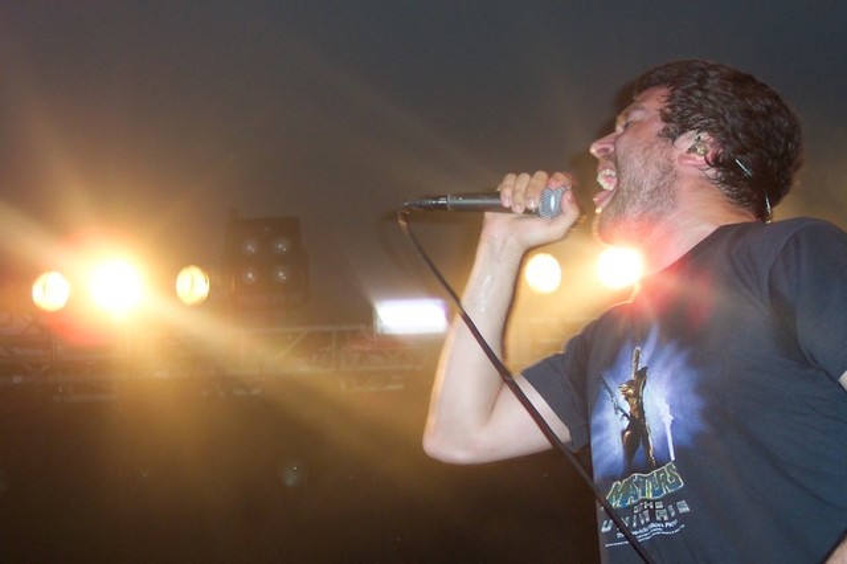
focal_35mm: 76
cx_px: 424
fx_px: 1787
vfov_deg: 17.9
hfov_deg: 26.7
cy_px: 282
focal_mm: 16
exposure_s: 1/60
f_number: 4
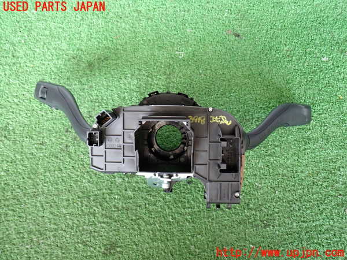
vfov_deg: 46.8
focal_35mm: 30
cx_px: 174
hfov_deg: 60.0
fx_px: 301
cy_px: 130
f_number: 2.3
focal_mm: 5.4
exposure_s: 1/30
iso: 200
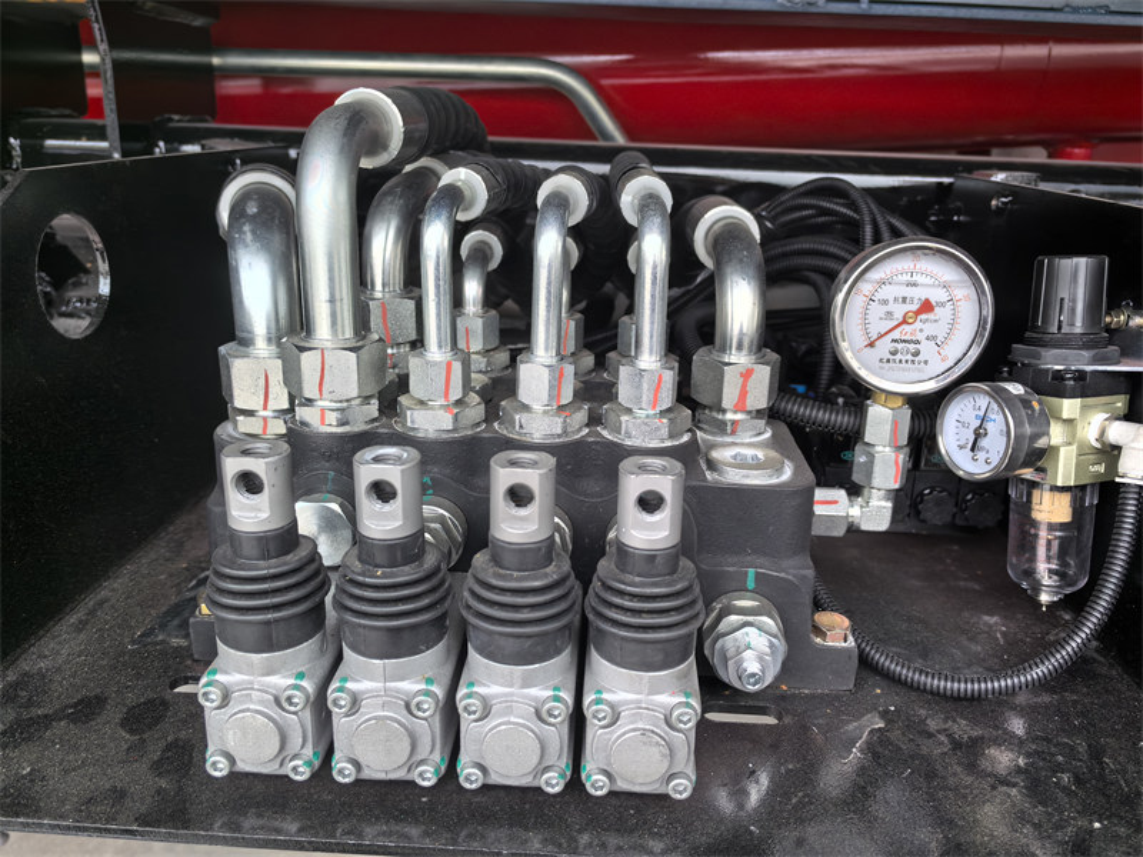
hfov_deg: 65.3
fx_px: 892
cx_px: 572
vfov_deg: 51.4
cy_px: 428
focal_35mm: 27
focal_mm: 5.75
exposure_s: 1/100
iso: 125
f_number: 2
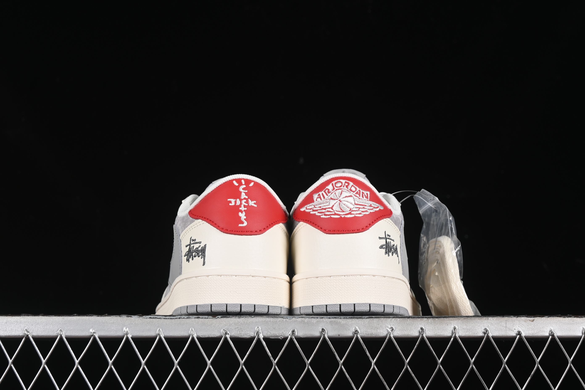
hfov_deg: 27.0
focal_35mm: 75
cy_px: 195
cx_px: 292
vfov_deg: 18.2
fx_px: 1219
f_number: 8
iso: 160
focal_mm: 50
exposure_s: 1/80
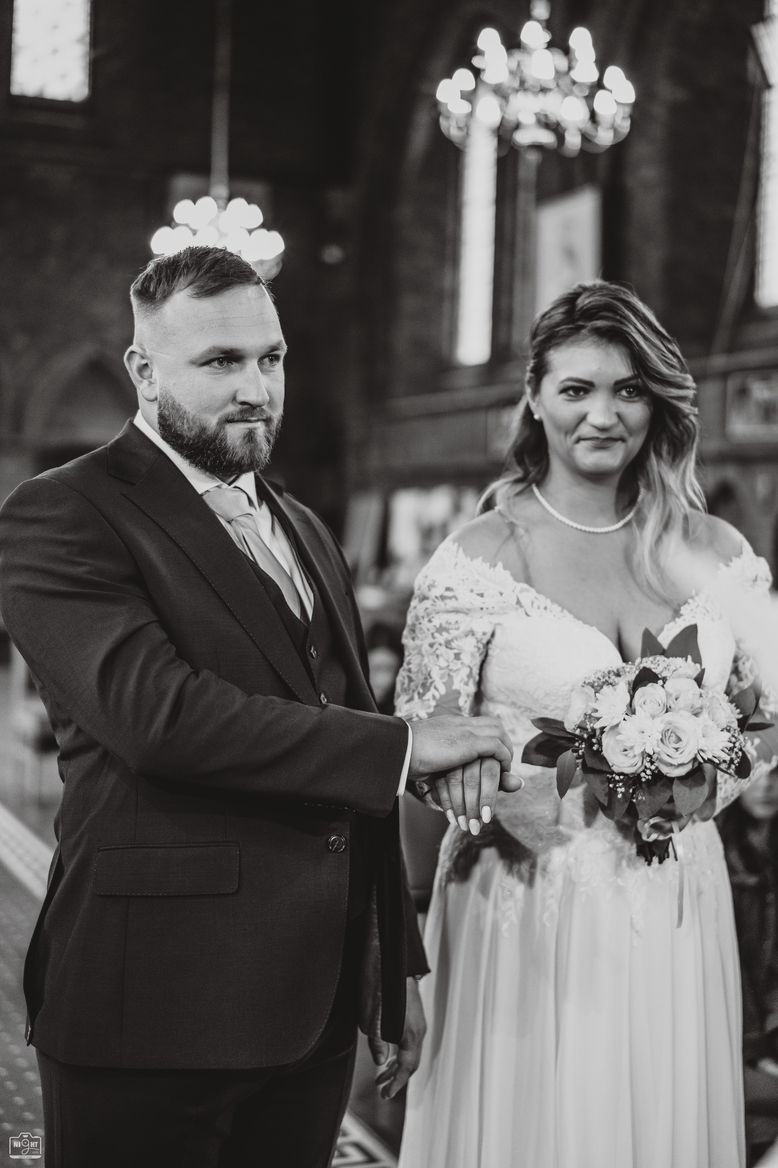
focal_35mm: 55
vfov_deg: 36.2
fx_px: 1783
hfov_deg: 24.6
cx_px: 389
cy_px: 584
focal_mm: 55
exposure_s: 1/250
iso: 1600
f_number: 2
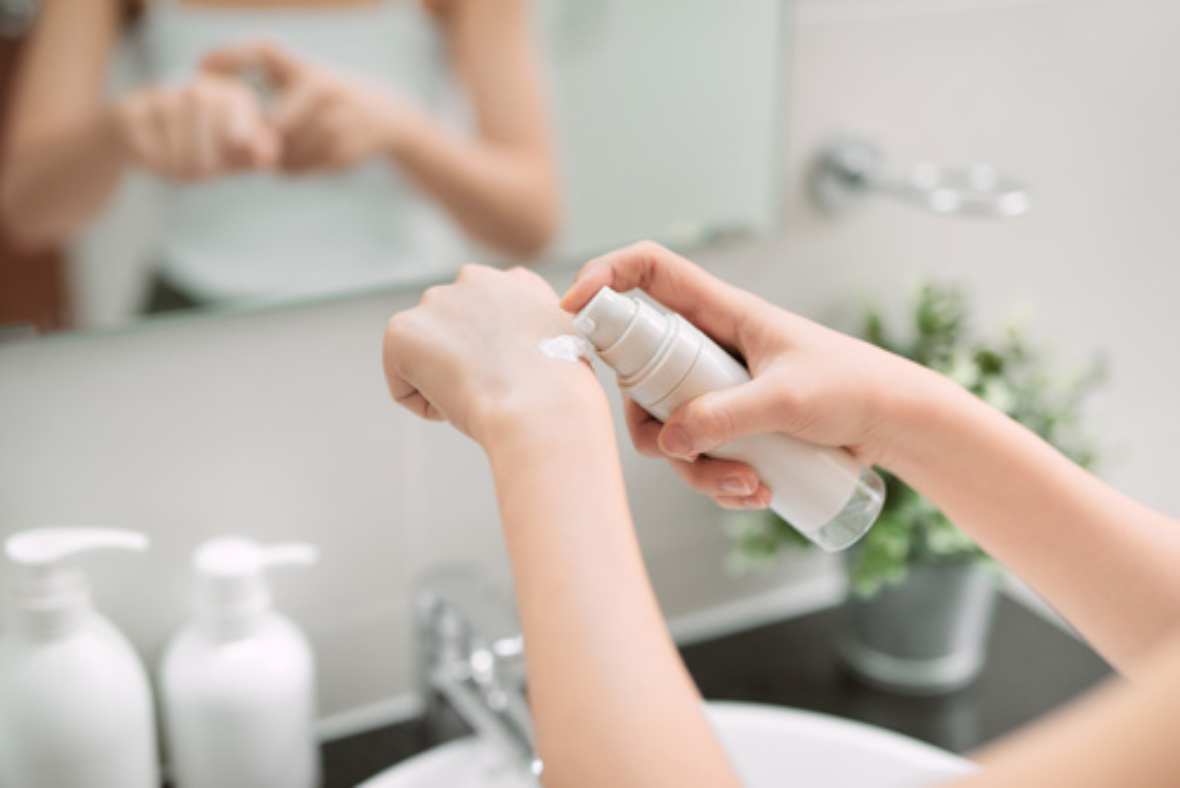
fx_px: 1640
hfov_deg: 39.6
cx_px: 590
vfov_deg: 27.0
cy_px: 394
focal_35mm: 50
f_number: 1.8
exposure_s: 1/125
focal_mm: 50
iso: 200
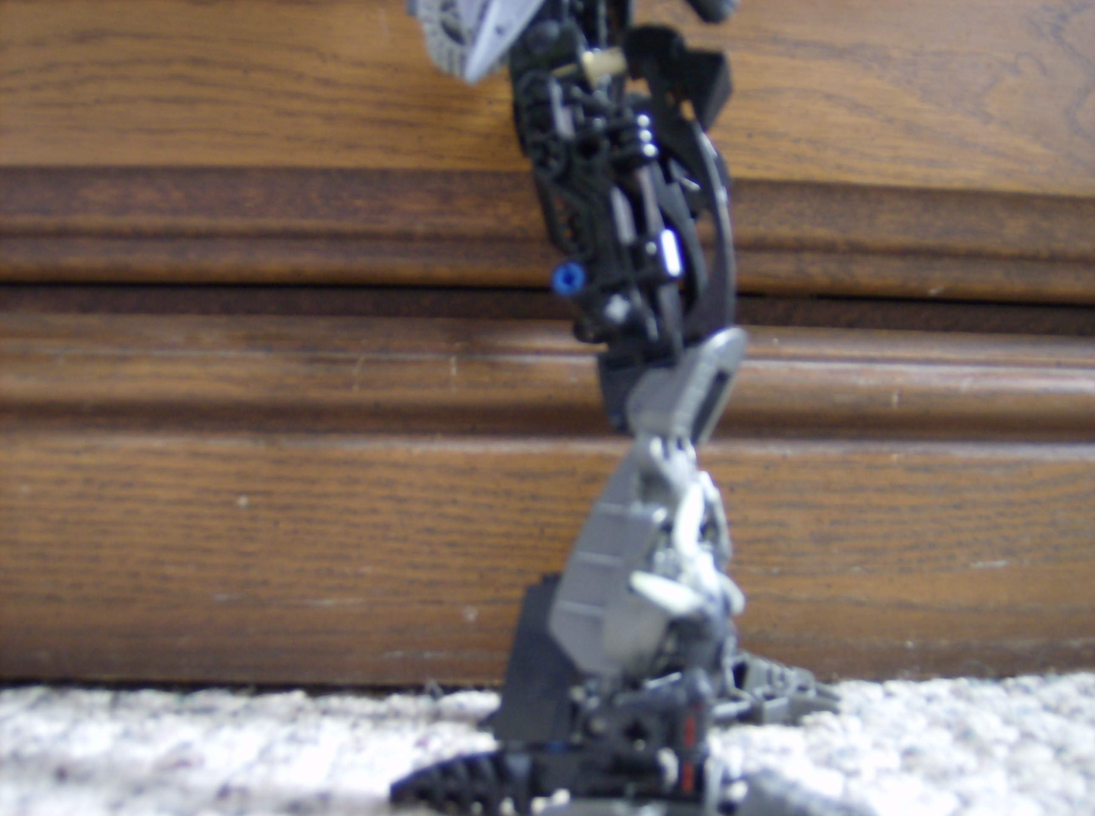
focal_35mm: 36
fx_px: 1136
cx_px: 548
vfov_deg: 39.5
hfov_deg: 51.5
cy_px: 408
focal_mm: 6
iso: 200
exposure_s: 1/1.35
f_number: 2.8
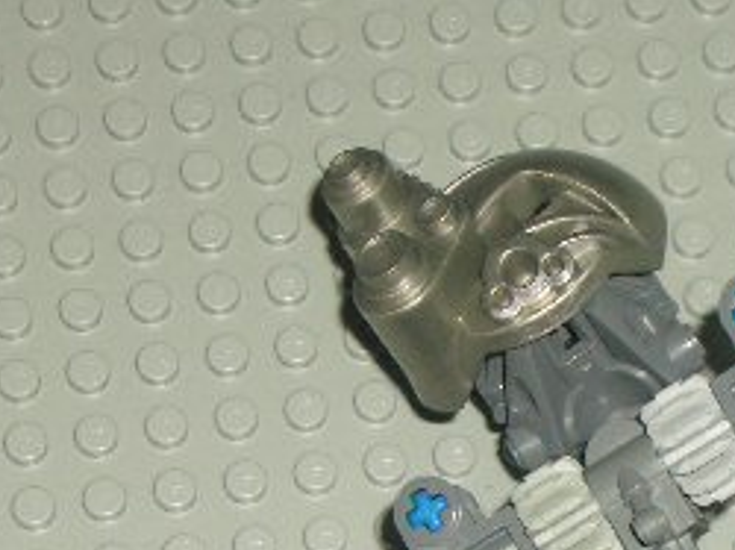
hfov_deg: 12.4
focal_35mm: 159
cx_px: 494
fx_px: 3373
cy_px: 653
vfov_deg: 9.2
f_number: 3.5
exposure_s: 1/60
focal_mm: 10.2
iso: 100
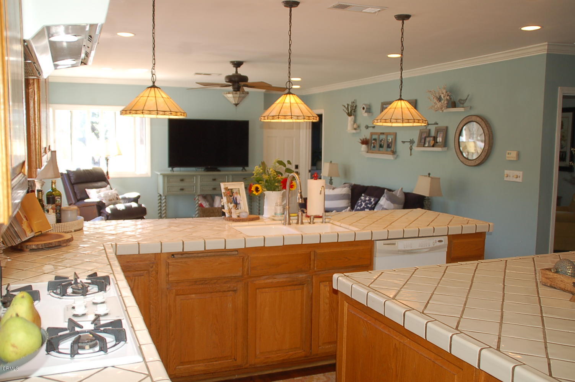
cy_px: 191
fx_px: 527
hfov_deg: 57.3
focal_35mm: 33
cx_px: 288
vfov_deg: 39.9
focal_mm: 22
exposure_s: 1/80
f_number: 3.8
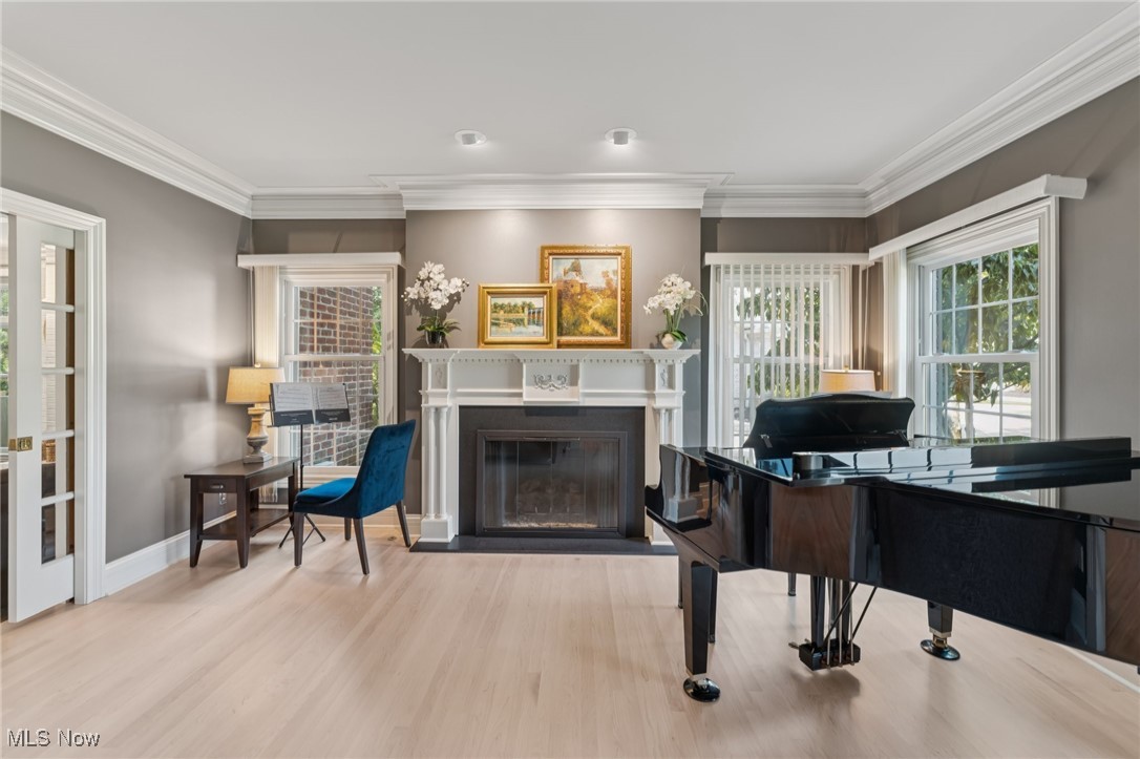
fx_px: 443
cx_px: 570
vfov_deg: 81.2
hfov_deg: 104.3
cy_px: 380
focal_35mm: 14
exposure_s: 1/15
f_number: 5.6
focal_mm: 14
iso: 200
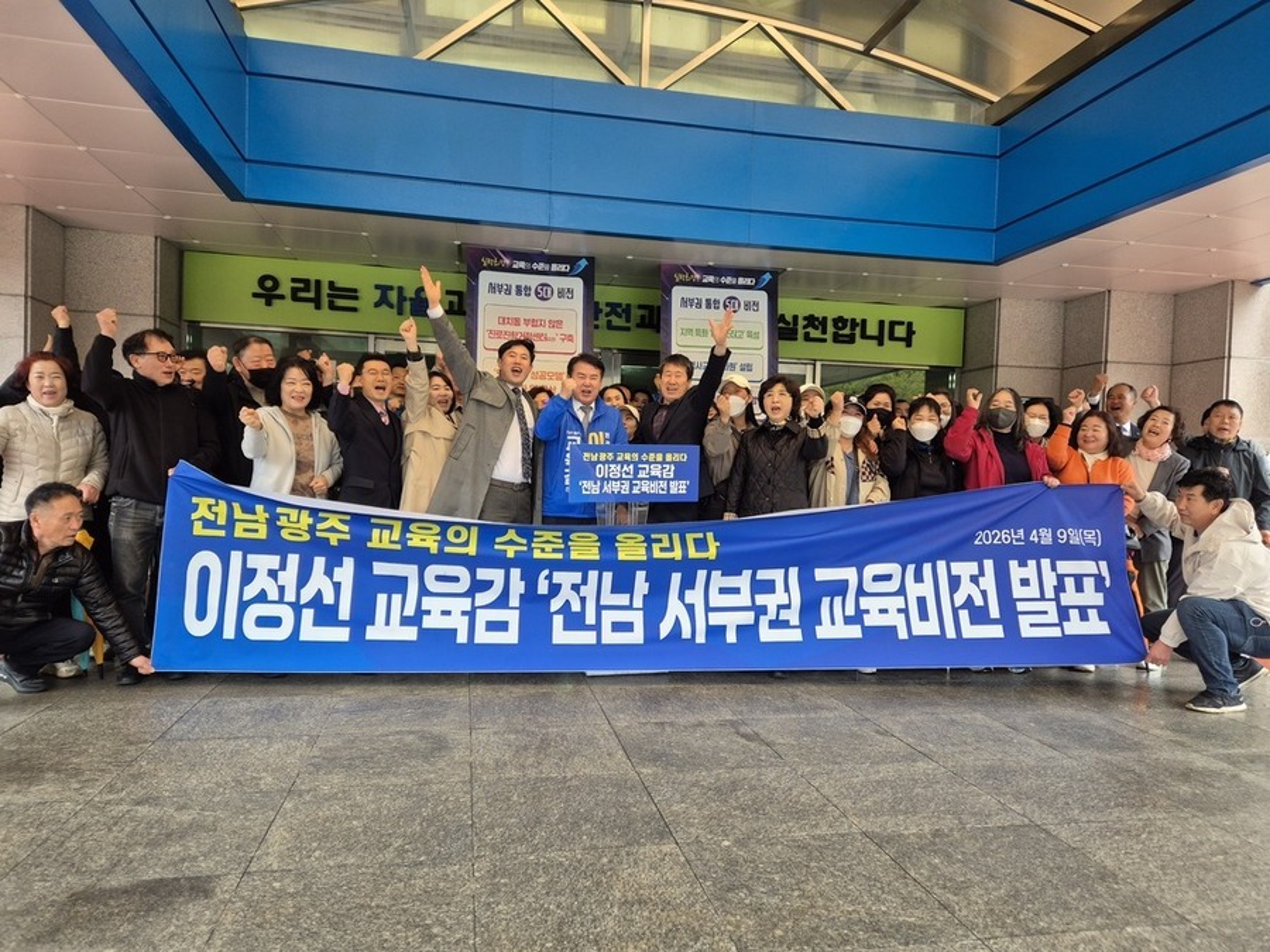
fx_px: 844
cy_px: 476
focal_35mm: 23
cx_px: 635
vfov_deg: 58.9
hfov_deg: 73.9
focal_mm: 5.4
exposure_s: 1/120
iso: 320
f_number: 1.8
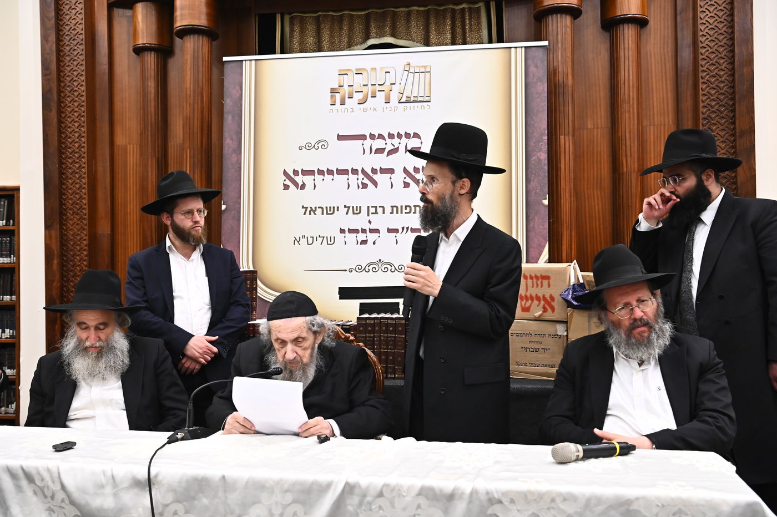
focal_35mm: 35
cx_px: 388
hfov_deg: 54.5
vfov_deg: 37.8
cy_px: 258
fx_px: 755
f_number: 5.6
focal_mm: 35
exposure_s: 1/200
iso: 3200
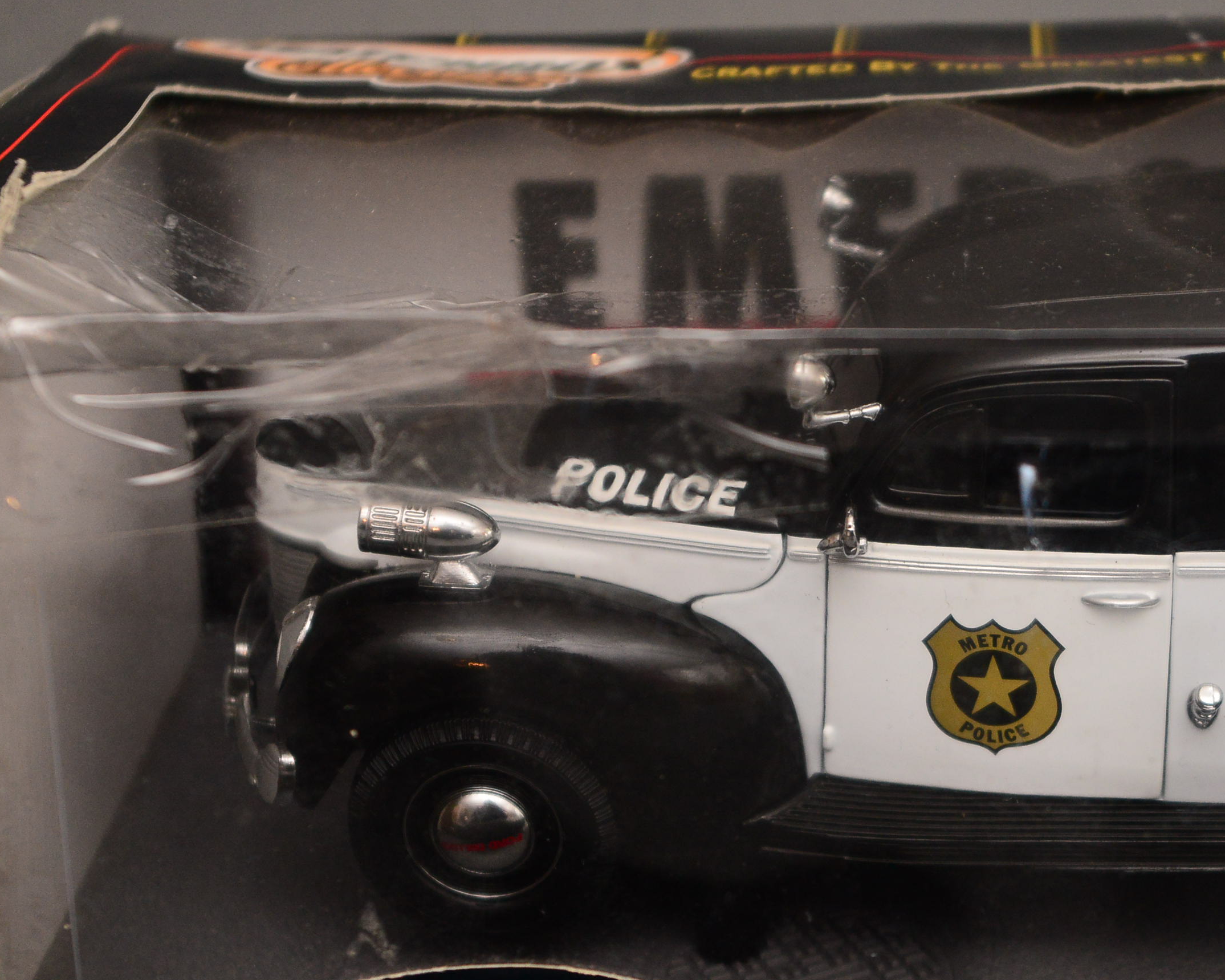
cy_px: 548
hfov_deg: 20.7
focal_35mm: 92
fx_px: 3335
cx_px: 844
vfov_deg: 16.7
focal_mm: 70
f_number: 6.3
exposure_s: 1/125
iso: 3200
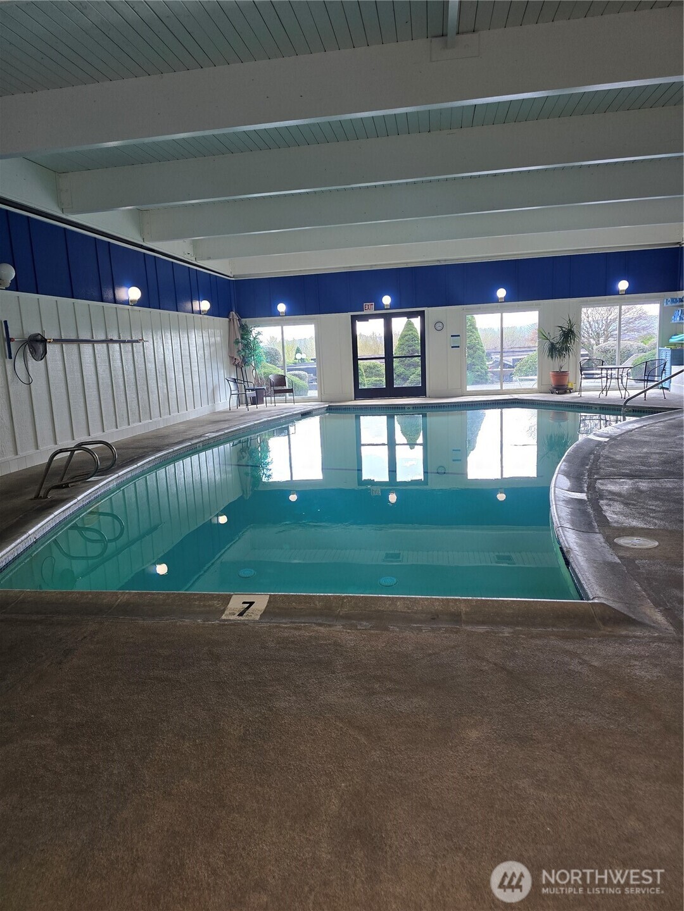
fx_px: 606
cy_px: 456
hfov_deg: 58.9
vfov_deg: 73.9
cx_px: 342
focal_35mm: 23
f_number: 1.7
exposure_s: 1/120
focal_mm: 6.3
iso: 80
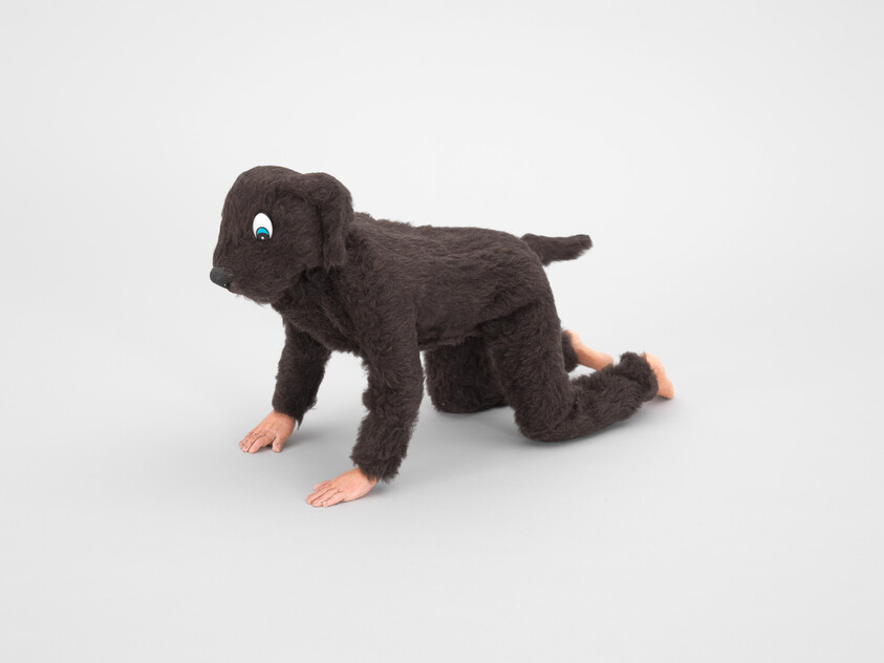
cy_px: 332
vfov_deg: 19.1
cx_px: 442
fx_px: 1966
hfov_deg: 25.3
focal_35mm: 77
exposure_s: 1/125
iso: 64
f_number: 16
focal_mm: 120
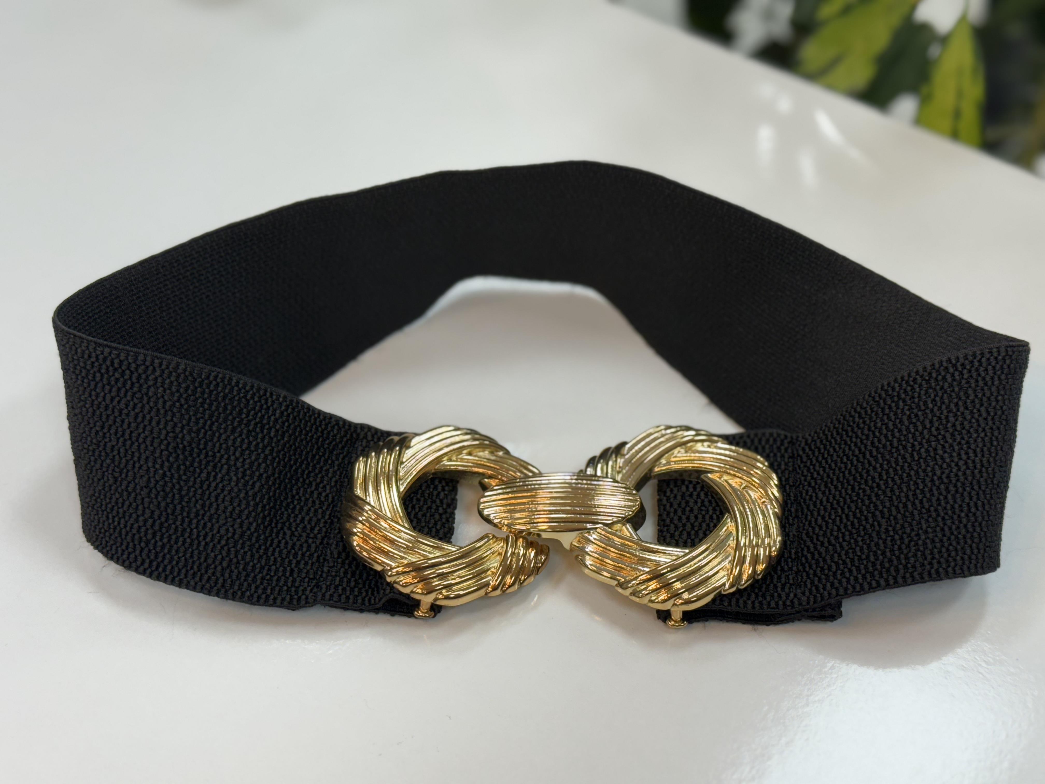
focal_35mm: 48
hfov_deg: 39.7
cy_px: 392
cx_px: 522
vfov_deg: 30.3
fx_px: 1449
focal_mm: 6.76
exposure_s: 1/100
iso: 64
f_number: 1.78
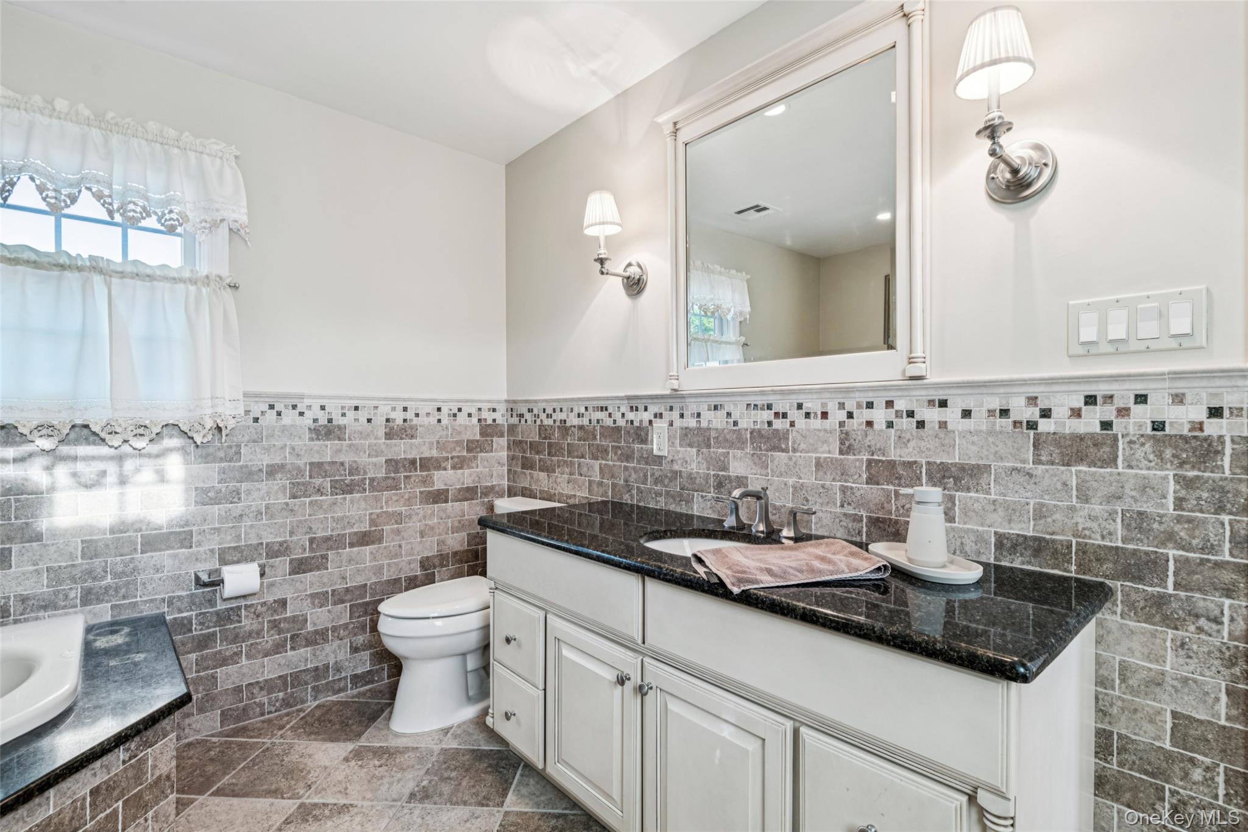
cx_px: 624
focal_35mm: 17
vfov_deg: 70.4
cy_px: 416
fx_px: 589
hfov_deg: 93.3
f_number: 8
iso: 250
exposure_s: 1/6
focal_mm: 17
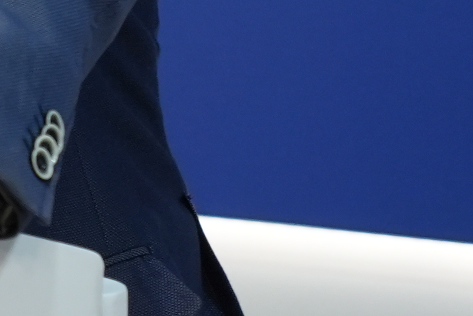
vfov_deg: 2.6
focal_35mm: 525
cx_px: -1270
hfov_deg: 3.7
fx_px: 6897
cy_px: -109
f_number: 4
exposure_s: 1/160
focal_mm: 67
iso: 800
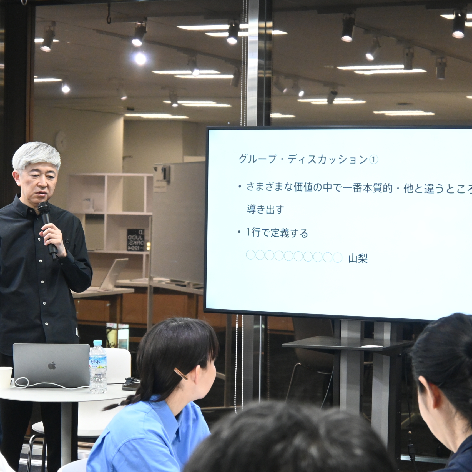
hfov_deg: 18.1
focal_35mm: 96
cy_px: 236
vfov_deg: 18.1
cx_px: 242
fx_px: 1481
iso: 2800
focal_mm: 50
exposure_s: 1/125
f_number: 6.3
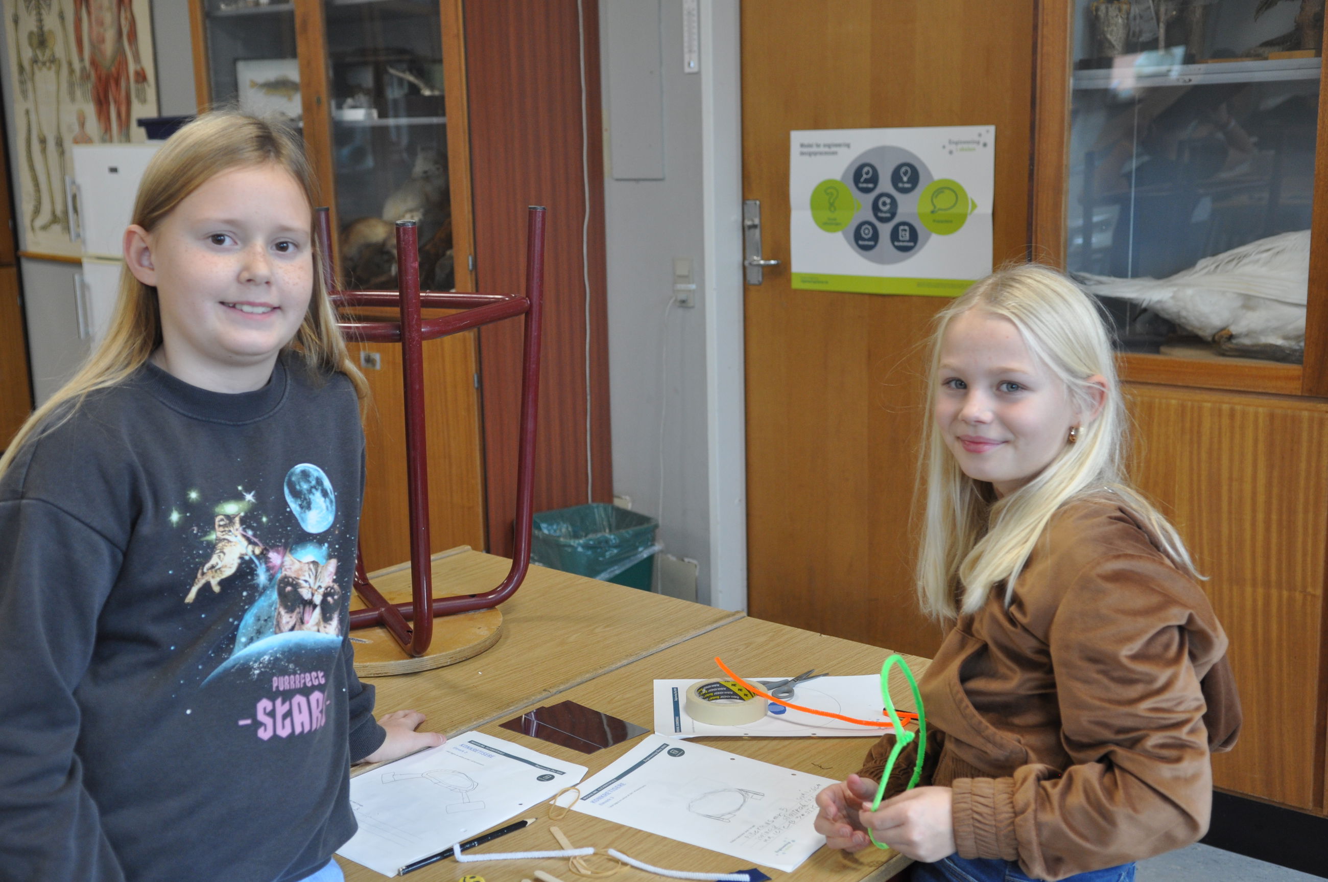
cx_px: 664
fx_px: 1437
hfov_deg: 49.6
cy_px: 441
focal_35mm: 39
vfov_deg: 34.1
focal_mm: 26
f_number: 4
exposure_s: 1/60
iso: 560
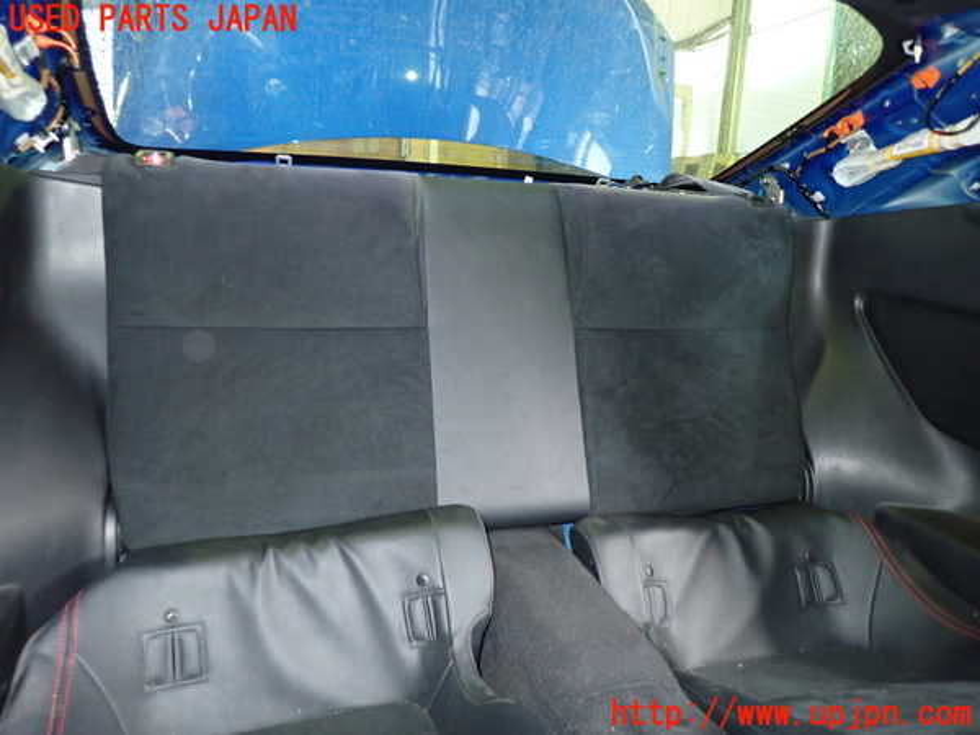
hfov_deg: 69.4
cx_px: 490
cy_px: 368
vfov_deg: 54.9
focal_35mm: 25
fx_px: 708
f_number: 2
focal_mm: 4.5
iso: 640
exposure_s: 1/30
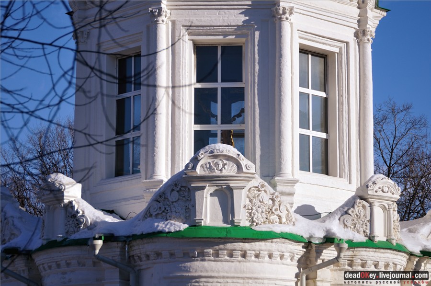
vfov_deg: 11.7
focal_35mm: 117
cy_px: 143
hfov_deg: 17.5
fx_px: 1398
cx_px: 216
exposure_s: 1/640
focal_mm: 78
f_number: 6.3
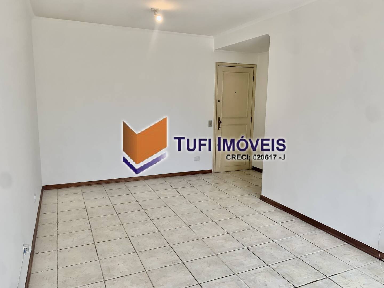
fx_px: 288
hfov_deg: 67.3
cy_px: 144
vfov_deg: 53.1
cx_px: 192
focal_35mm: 26
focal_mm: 4.25
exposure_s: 1/156
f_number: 1.8
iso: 25
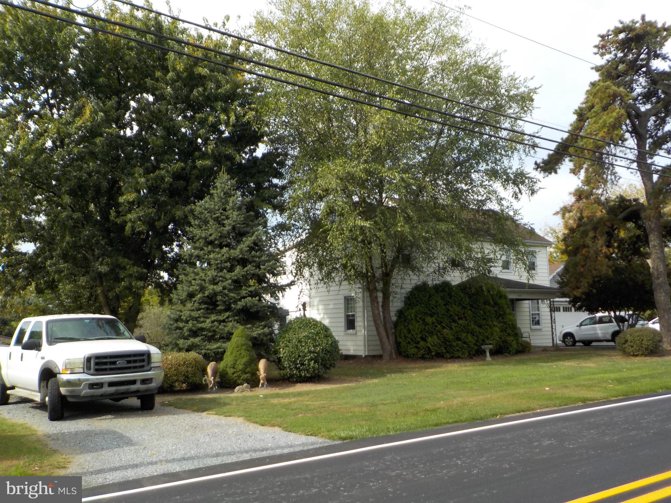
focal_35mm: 30
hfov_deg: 60.0
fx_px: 582
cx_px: 336
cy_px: 252
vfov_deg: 46.8
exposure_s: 1/640
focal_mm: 4.1
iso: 125
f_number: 3.3
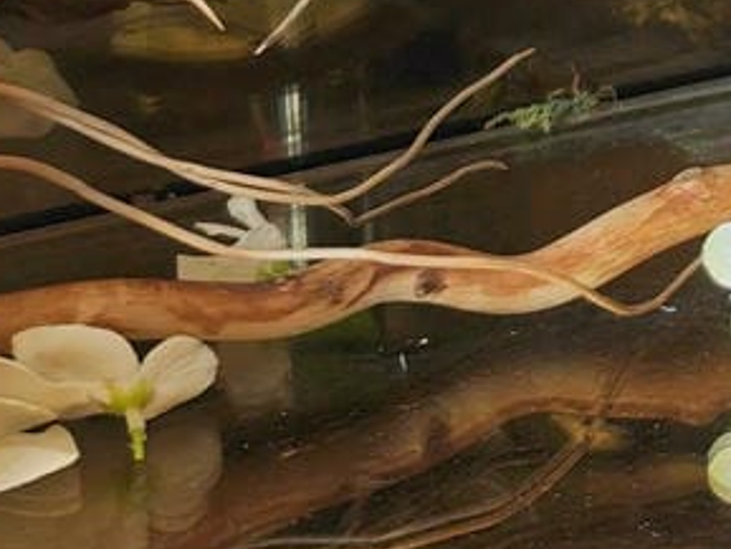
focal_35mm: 170
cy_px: -230
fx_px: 3591
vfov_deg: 8.6
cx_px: 1401
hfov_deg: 10.7
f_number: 1.63
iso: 200
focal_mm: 8.72
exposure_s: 1/60
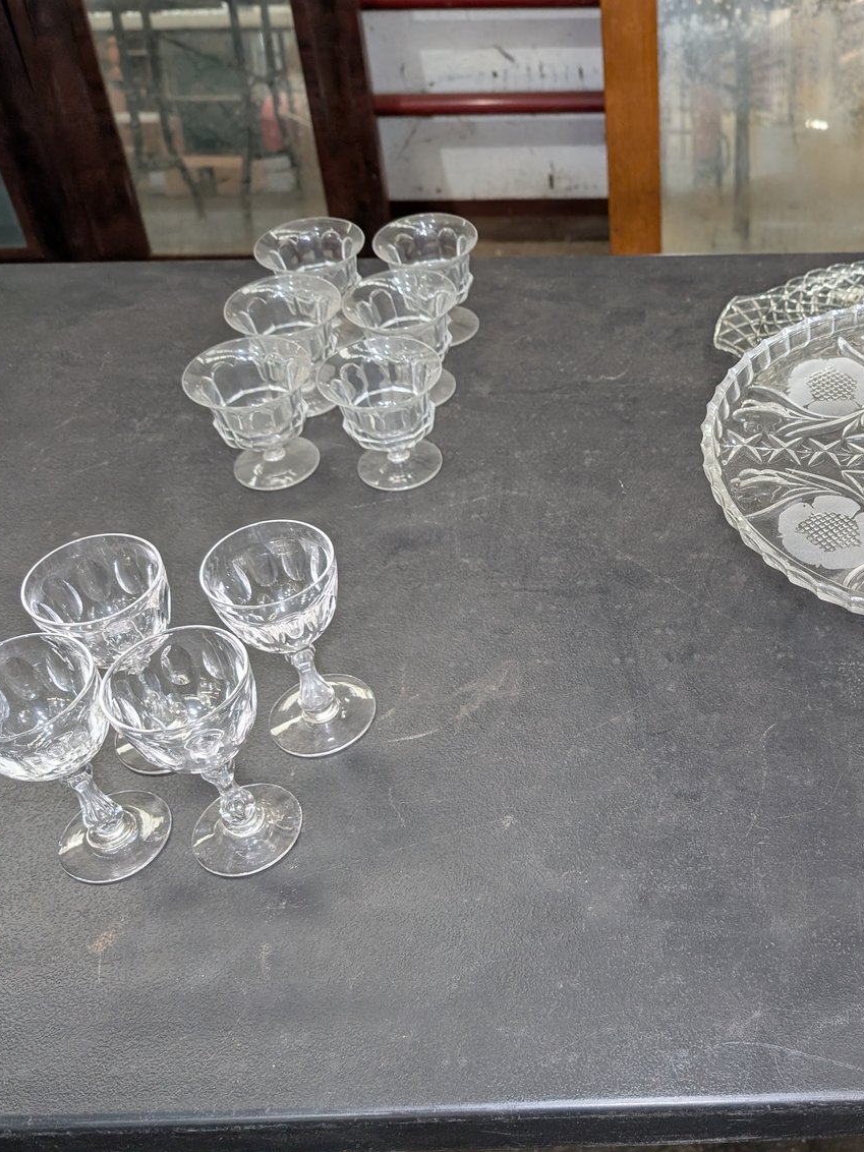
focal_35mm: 32
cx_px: 690
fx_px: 1065
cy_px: 577
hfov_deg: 42.2
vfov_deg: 56.8
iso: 597
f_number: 1.68
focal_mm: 6.9
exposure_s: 1/134
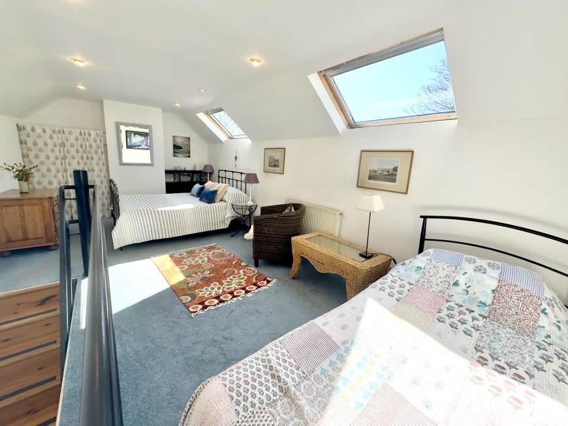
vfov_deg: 85.7
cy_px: 213
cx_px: 284
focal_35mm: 14
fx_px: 230
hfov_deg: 102.0
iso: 40
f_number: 2.2
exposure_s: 1/268
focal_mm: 2.22
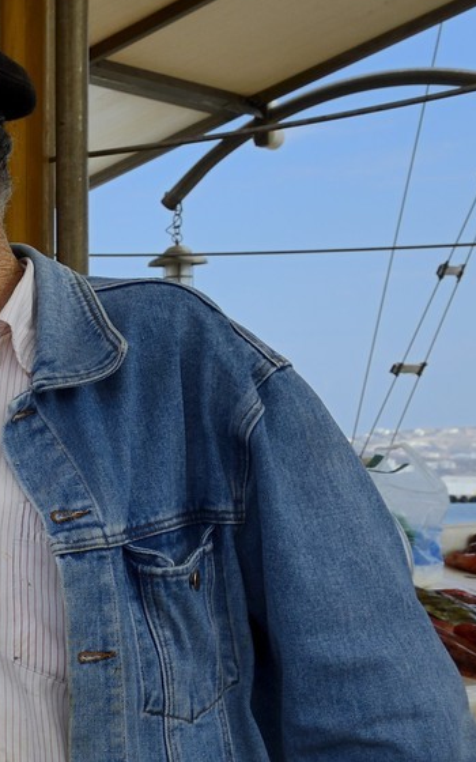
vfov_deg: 20.9
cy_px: 531
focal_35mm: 99
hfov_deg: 11.4
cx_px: -586
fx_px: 2055
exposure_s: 1/160
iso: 200
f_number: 13
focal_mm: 34
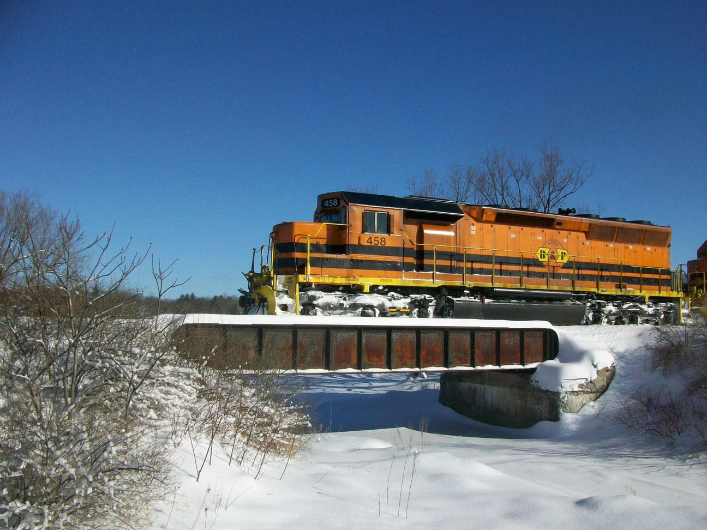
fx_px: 654
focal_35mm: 32
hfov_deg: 56.8
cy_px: 265
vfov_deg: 44.2
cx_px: 354
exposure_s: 1/640
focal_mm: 5.7
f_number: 5.5
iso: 64
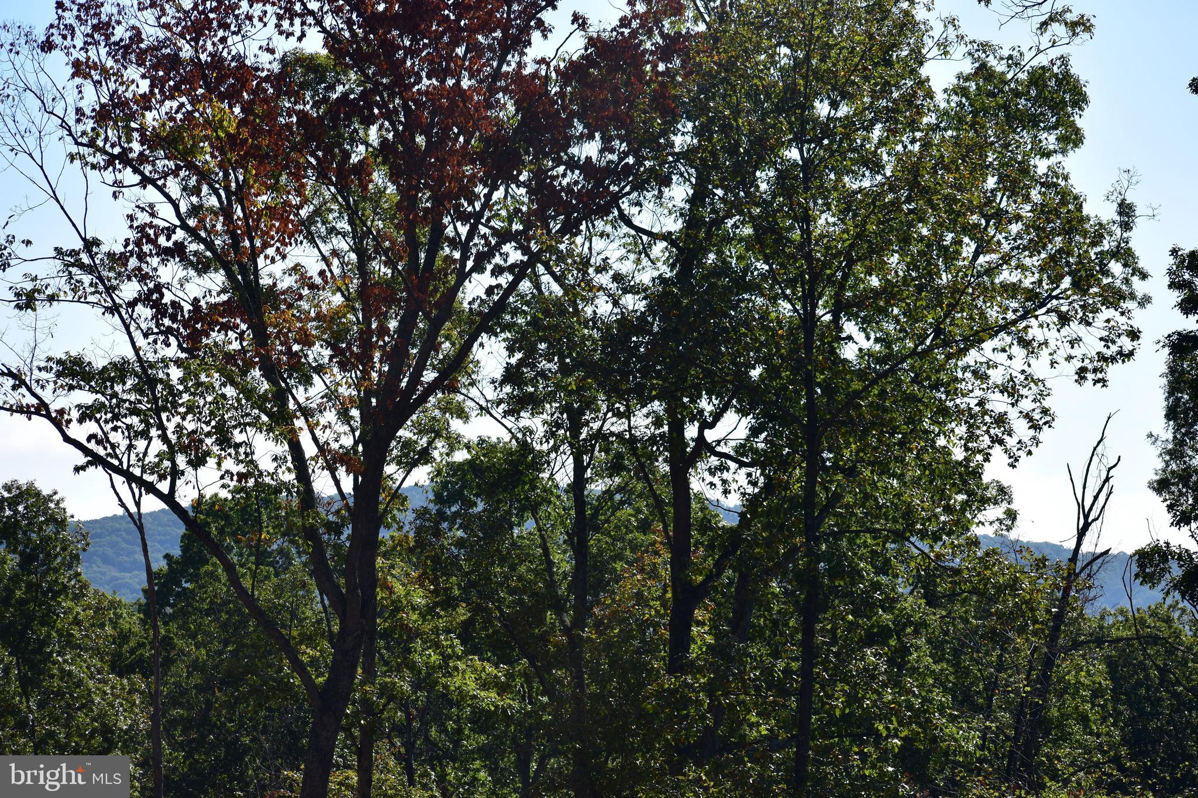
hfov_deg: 18.9
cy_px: 399
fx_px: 3593
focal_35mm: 108
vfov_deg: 12.7
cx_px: 599
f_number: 6.3
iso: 125
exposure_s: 1/800
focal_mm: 72
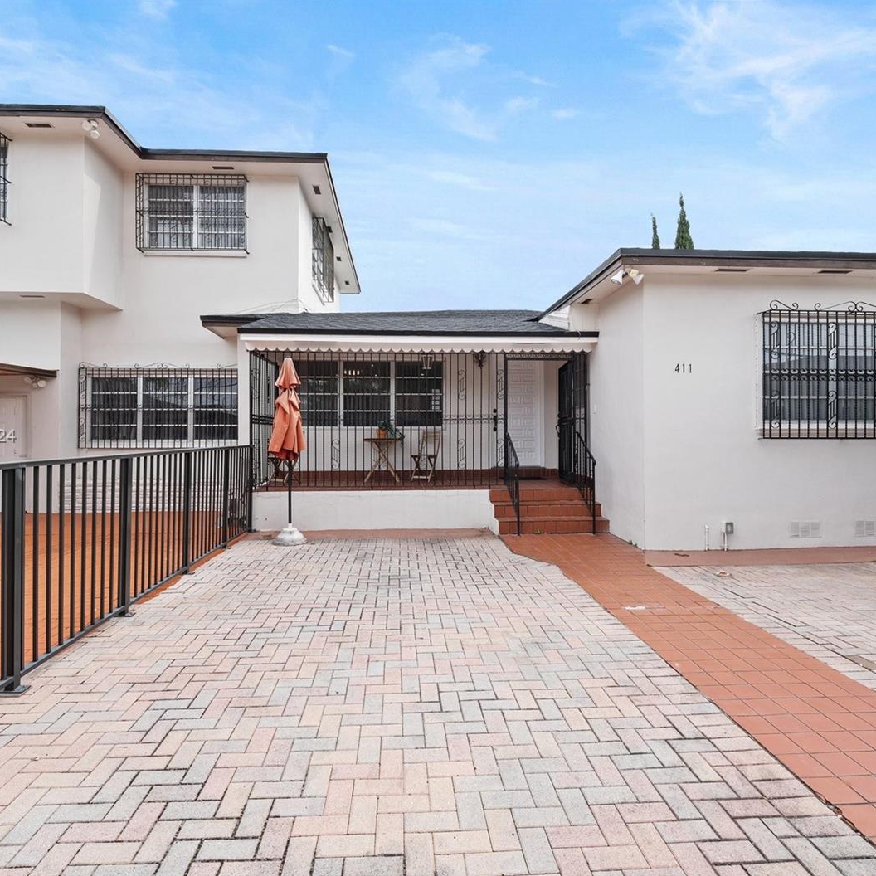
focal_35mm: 18
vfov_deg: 80.7
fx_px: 515
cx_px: 414
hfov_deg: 80.7
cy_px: 438
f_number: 8
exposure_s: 1/160
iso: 200
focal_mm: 14
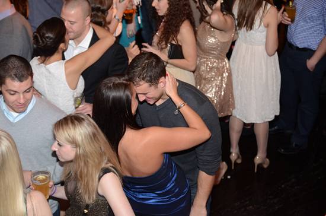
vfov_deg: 18.1
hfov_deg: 27.1
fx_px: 678
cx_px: 163
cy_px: 108
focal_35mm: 75
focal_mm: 50
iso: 1250
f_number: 2.8
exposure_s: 1/30
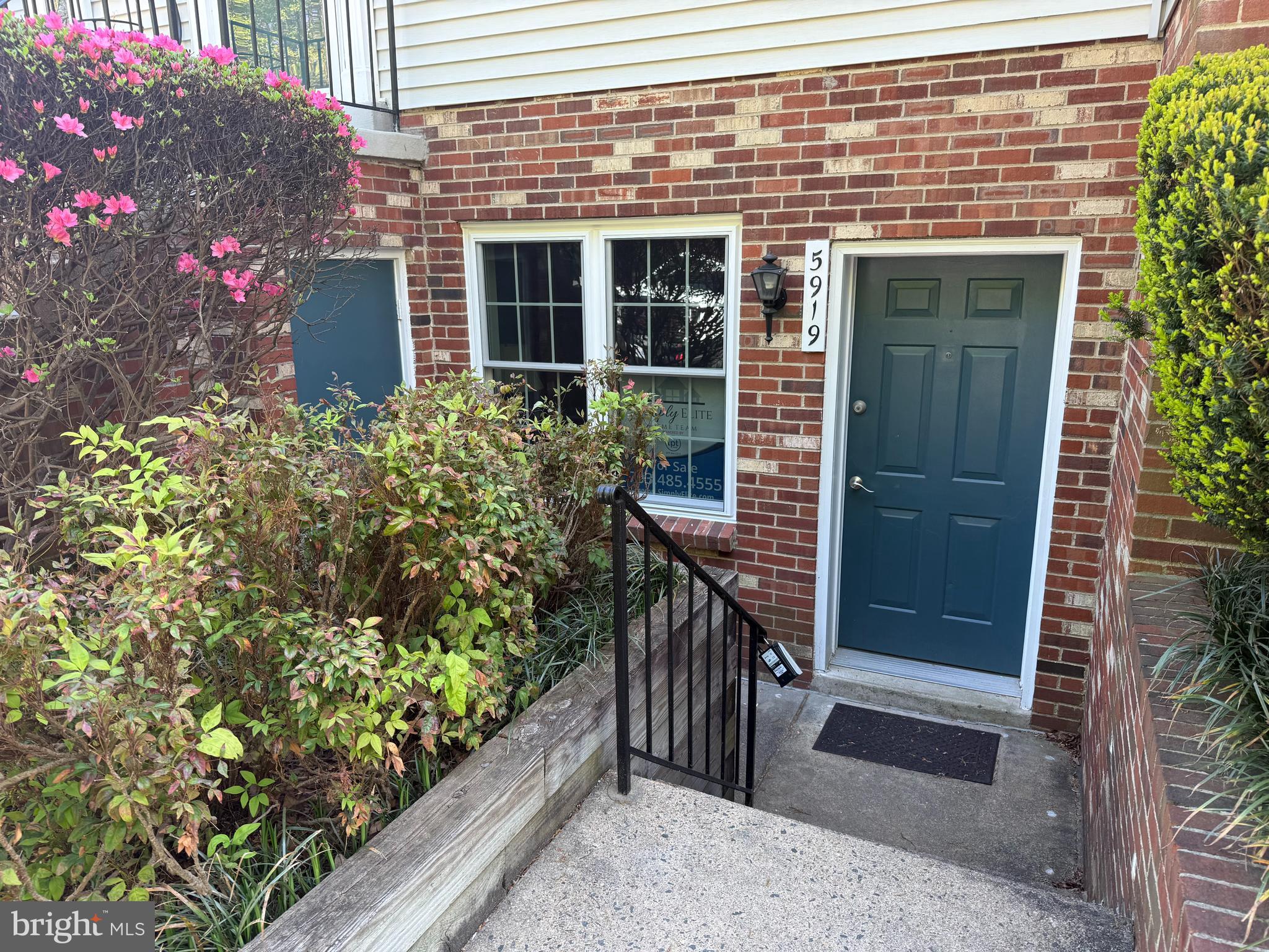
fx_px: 880
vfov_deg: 56.8
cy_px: 476
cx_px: 634
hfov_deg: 71.6
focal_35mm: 24
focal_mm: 6.76
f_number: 1.78
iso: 50
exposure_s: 1/142
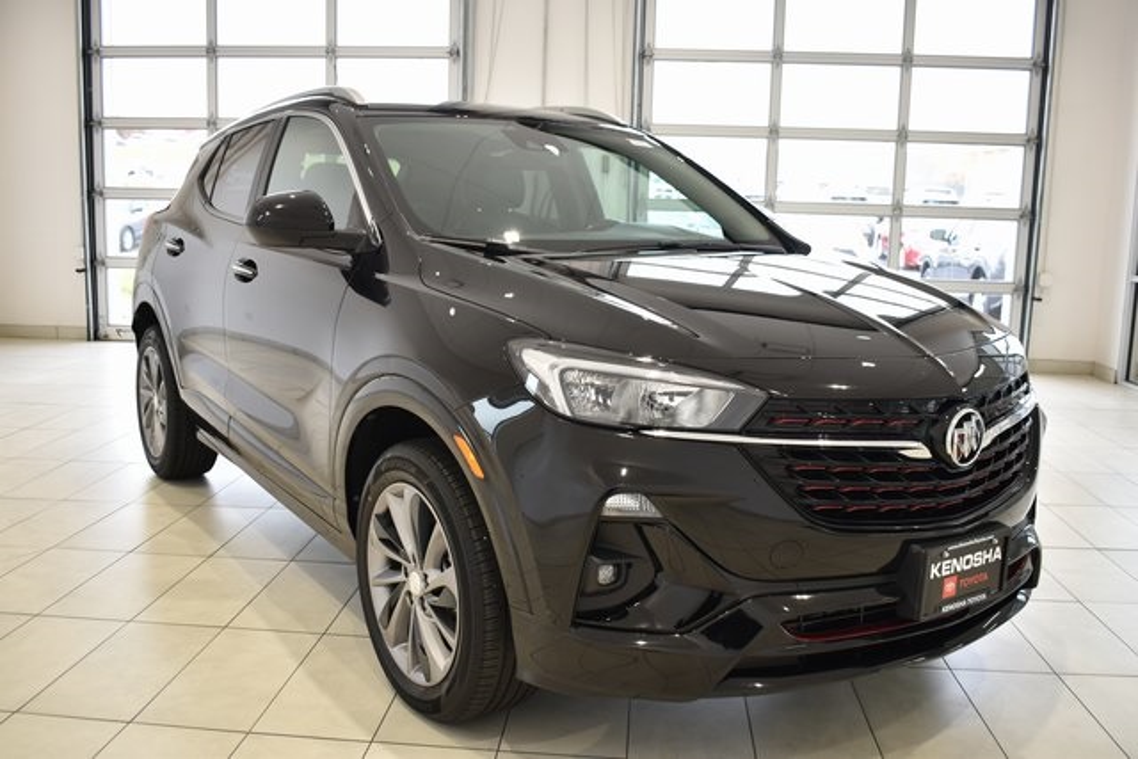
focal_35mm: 33
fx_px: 1043
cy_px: 380
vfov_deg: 40.0
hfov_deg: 57.2
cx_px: 569
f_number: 3.8
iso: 180
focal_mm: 22
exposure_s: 1/40
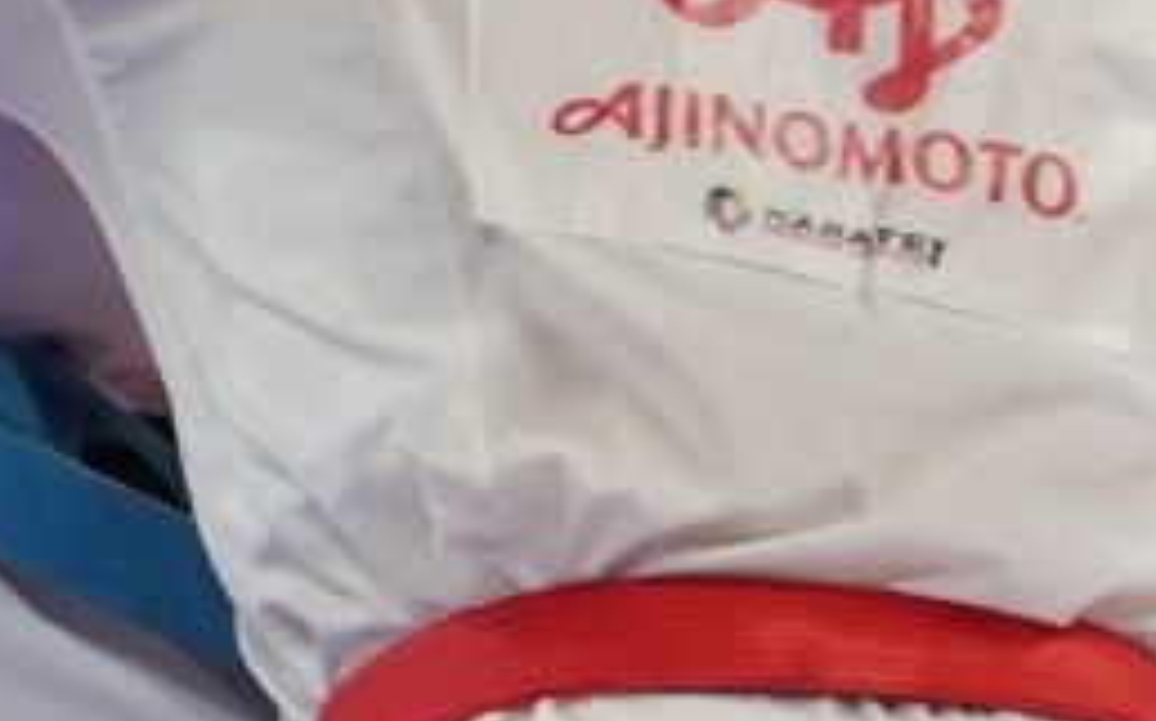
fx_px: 44812
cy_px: 345
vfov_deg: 0.9
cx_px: 323
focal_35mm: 1423
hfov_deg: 1.5
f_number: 2.8
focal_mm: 200
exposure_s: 1/1000
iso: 1600
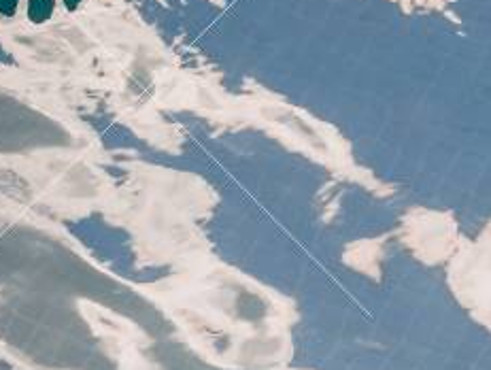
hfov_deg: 7.3
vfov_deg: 5.4
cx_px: 142
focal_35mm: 270
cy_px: -369
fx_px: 3836
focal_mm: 50
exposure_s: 1/640
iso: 100
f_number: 4
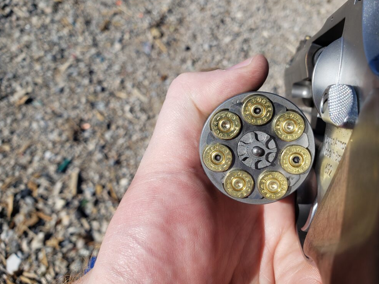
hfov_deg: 65.3
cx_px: 194
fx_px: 296
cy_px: 137
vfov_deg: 51.4
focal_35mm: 27
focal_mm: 4.3
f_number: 2.4
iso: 50
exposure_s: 1/1989
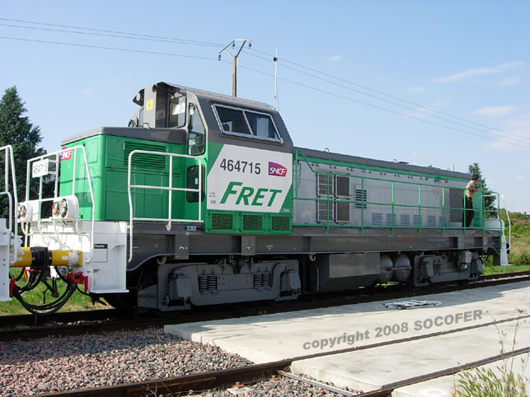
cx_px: 265
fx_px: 582
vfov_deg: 37.7
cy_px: 198
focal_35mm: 38
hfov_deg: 49.0
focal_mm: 7.8
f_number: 4.8
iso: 64
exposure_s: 1/406
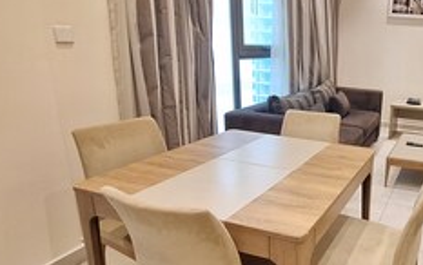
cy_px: 126
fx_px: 311
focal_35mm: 27
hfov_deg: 60.7
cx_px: 359
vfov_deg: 46.1
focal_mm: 1.74
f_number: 2.2
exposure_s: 1/25
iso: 200
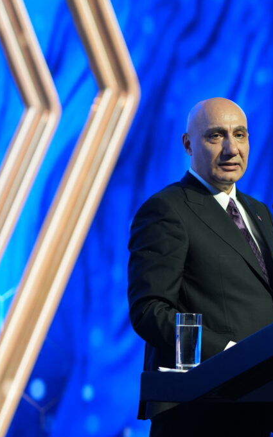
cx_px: 276
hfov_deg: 6.7
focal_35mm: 195
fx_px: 2321
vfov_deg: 10.7
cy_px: 218
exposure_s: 1/250
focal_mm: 85
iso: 640
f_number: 1.8
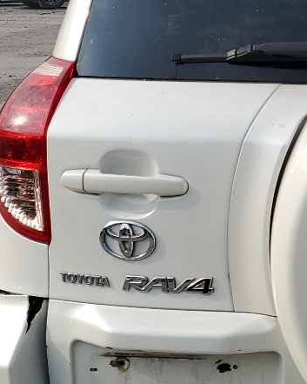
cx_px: 425
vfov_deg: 20.8
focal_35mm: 92
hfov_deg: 15.7
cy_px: 174
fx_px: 1045
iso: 50
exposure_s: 1/3333
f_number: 1.5
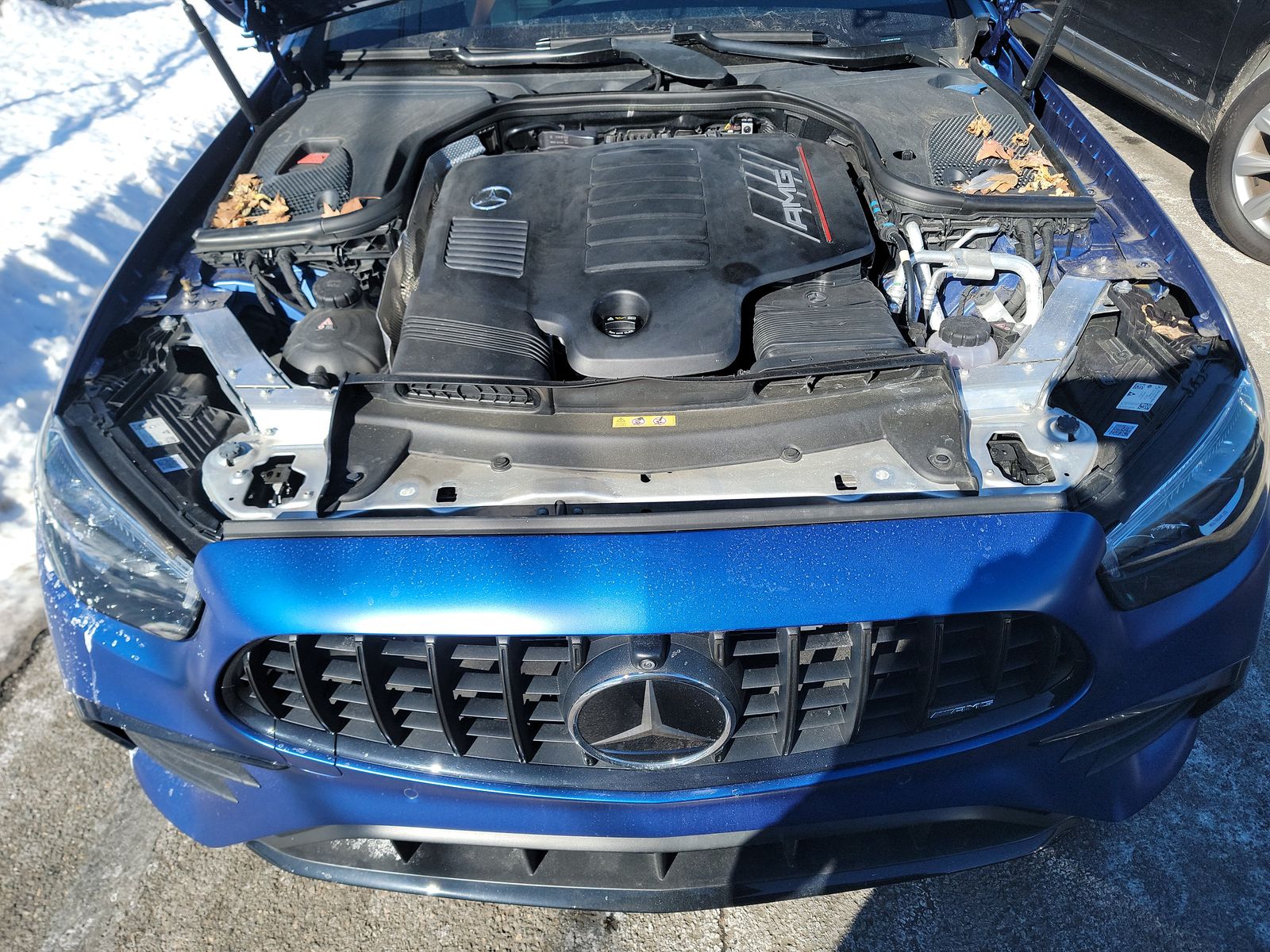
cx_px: 635
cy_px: 476
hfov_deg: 71.6
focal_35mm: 24
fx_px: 881
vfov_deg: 56.8
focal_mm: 6.7
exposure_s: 1/501
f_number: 1.8
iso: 50
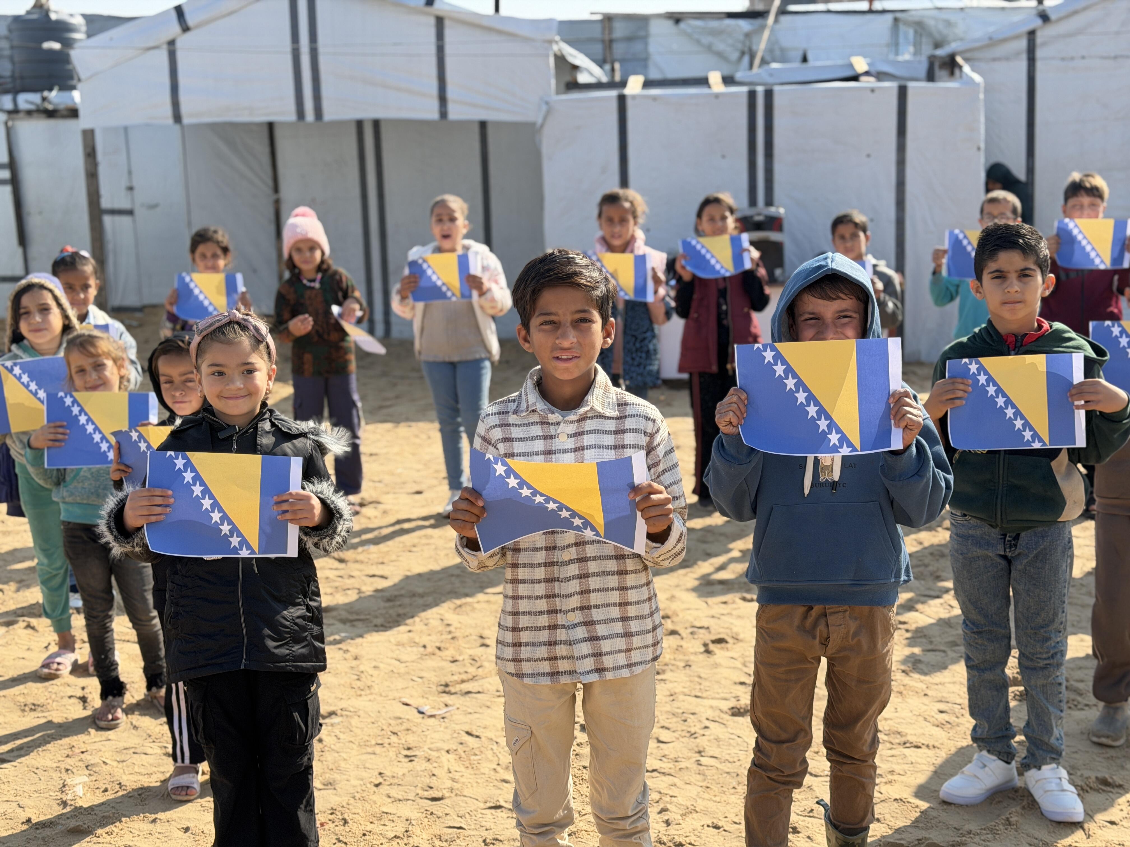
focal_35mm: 48
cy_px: 424
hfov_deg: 39.7
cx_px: 565
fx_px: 1567
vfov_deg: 30.3
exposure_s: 1/2667
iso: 64
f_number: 1.78
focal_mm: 6.76
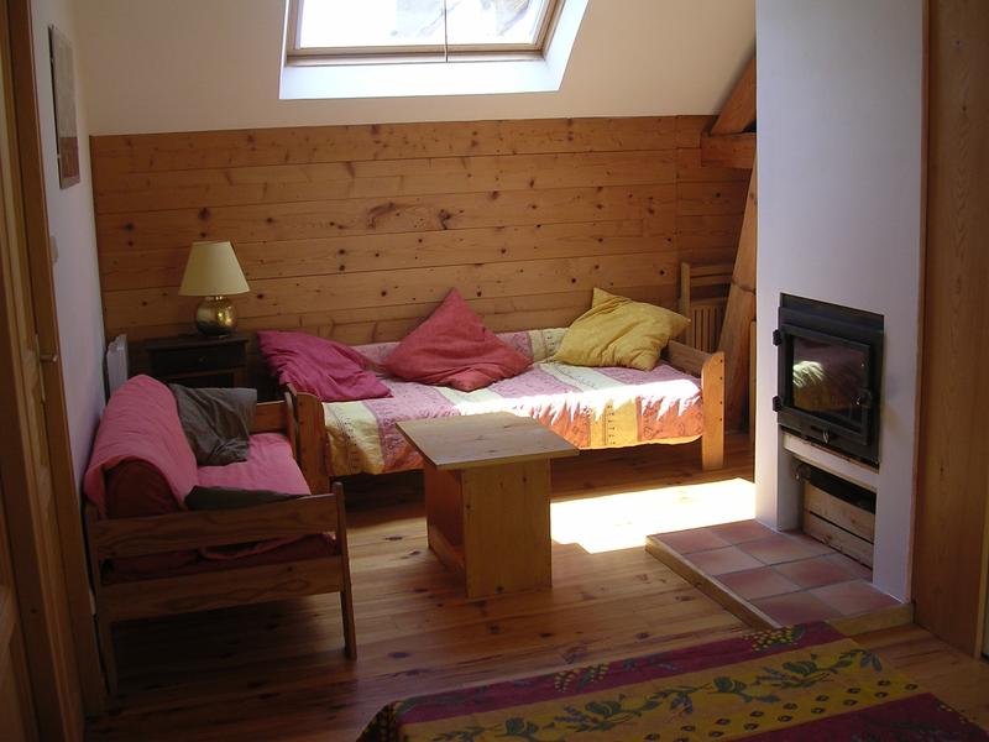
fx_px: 1086
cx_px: 494
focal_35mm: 38
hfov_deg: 49.0
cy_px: 371
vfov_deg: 37.7
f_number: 2.8
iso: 100
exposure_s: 1/113
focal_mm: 5.8
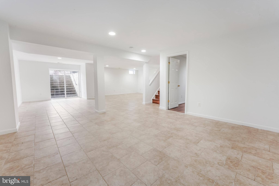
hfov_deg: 101.9
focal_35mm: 15
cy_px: 93
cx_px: 140
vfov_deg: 78.8
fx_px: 113
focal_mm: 14.6
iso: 640
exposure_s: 1/5
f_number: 16
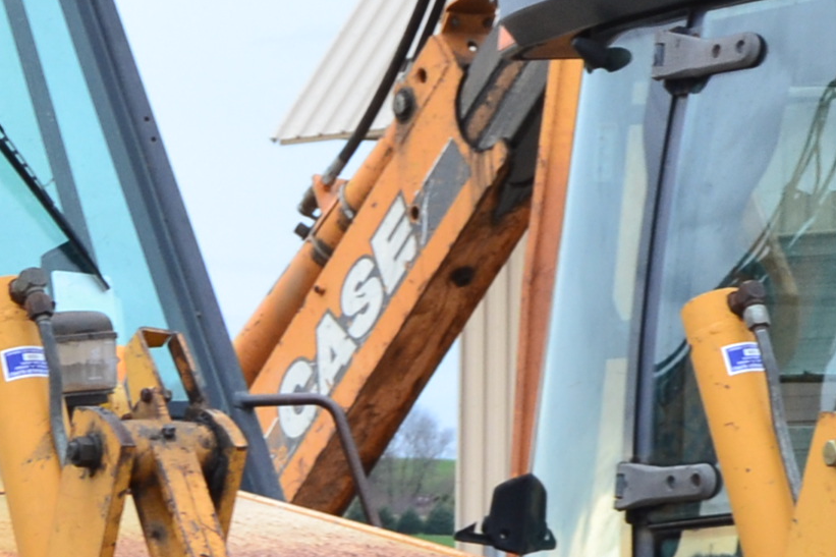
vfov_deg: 5.6
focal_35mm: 240
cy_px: 980
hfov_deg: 8.5
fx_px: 5572
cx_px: -33
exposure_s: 1/60
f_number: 8
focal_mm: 38
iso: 450
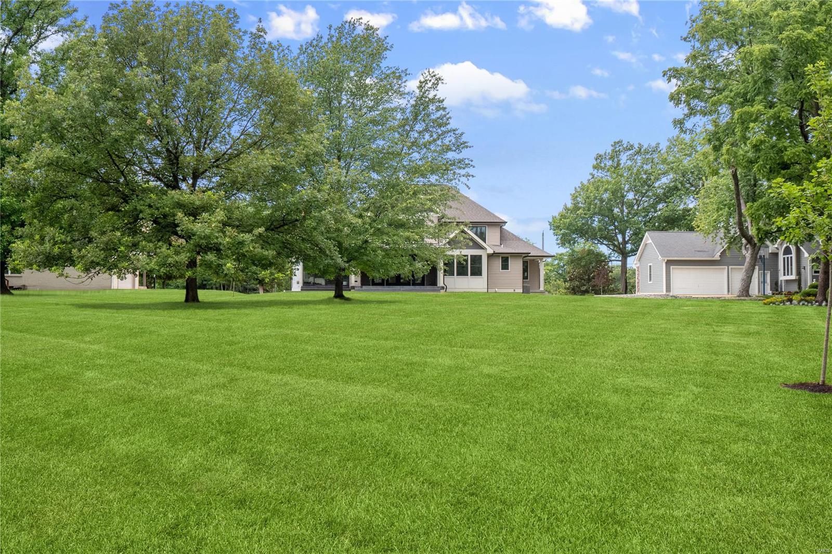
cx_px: 416
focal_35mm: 36
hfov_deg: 53.1
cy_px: 277
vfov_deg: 36.9
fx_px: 832
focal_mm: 18
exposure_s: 1/250
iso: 400
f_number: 8
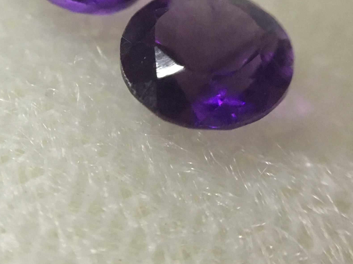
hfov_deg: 35.5
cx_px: 161
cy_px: -49
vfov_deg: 24.6
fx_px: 551
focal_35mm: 54
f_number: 2.2
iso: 200
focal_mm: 4.15
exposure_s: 1/33
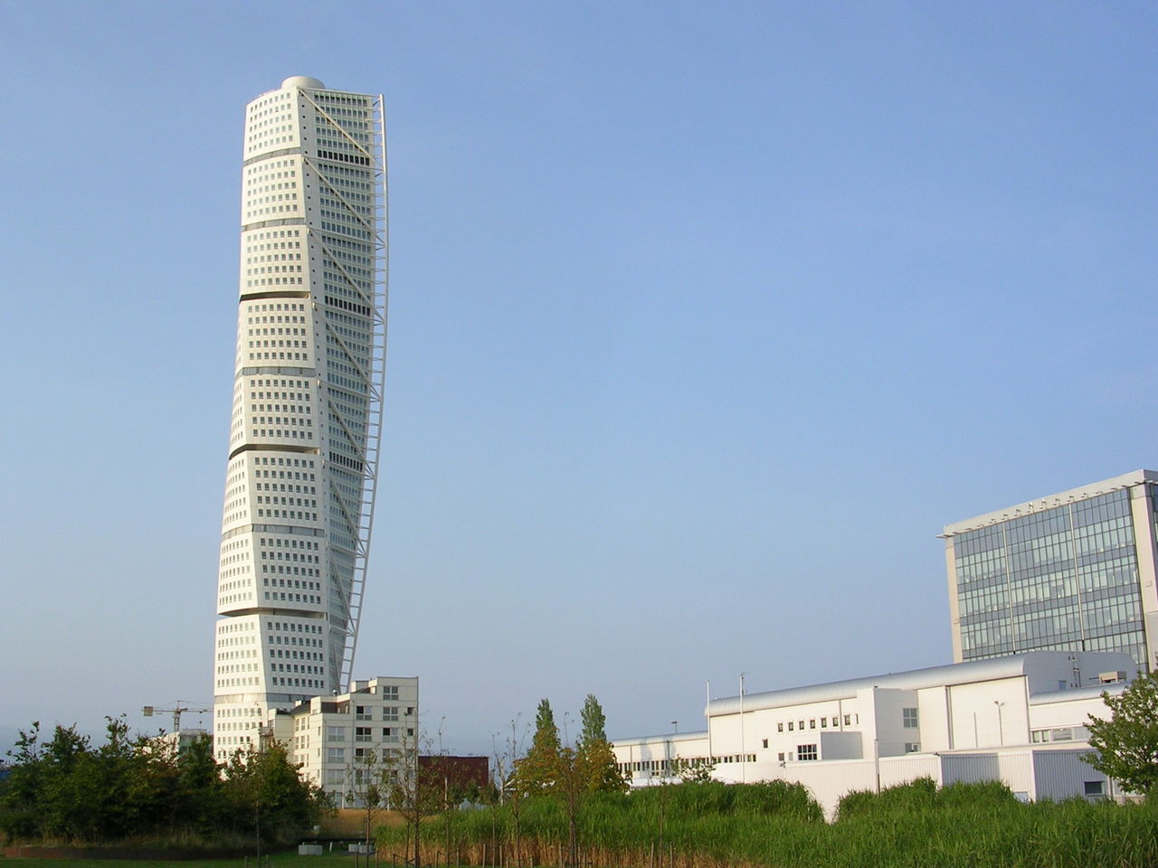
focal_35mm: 38
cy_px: 434
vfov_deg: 37.7
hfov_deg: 49.0
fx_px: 1271
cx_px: 579
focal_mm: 5.8
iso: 50
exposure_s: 1/216
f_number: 5.6
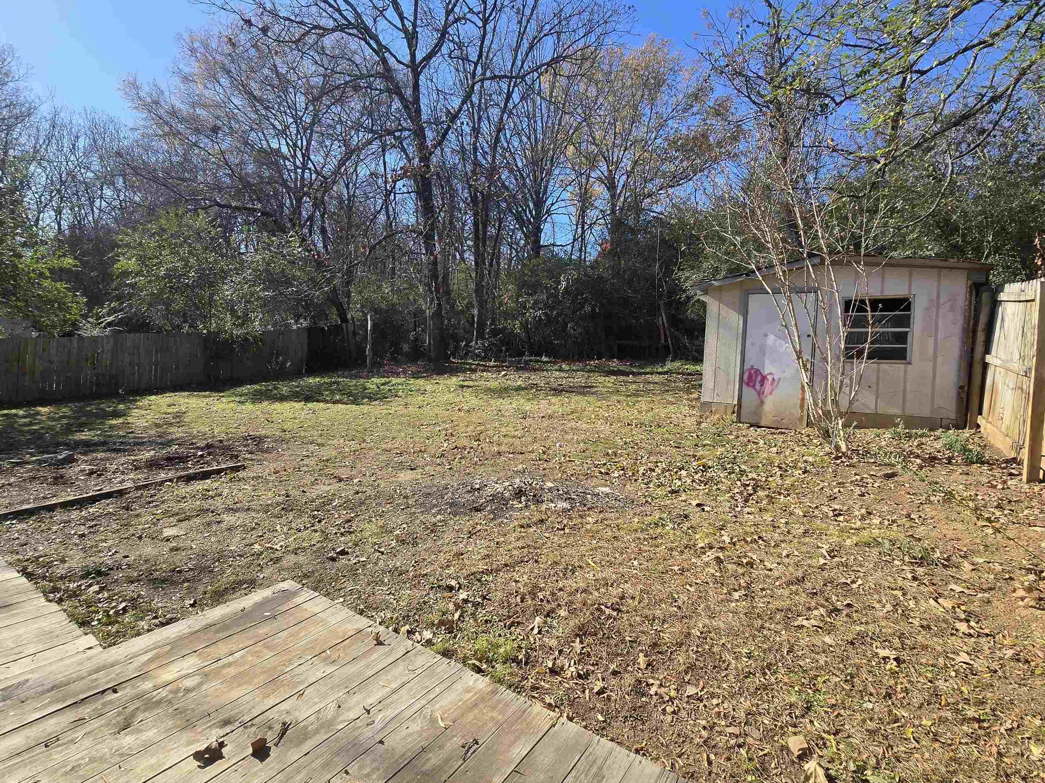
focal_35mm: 16
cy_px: 379
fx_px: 483
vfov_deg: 78.1
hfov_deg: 94.5
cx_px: 518
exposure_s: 1/1265
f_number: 2.2
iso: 50
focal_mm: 2.2
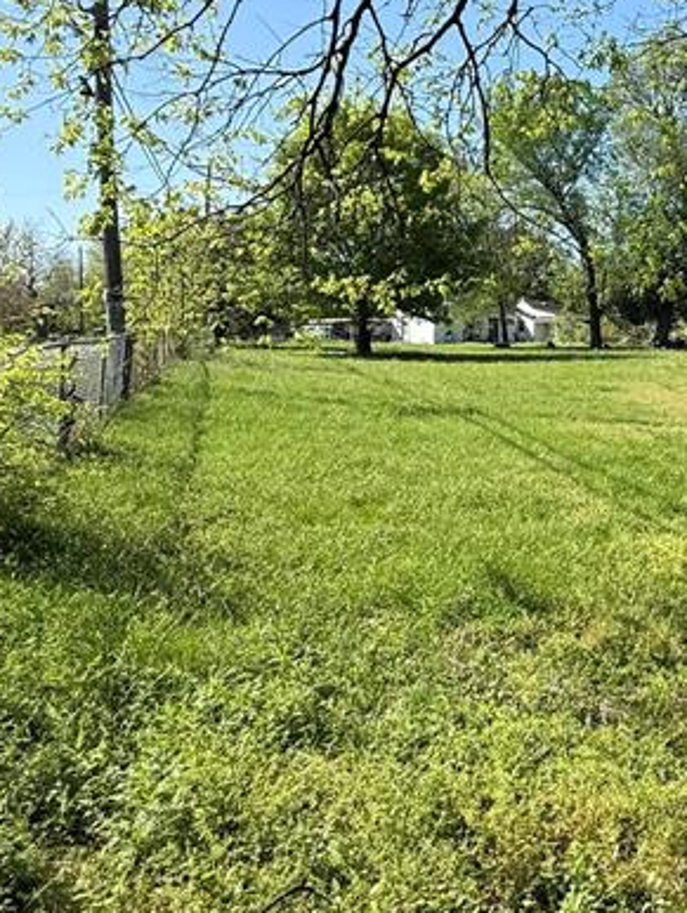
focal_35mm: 37
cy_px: 363
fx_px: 977
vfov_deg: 49.8
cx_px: 687
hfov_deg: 35.1
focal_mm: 2.22
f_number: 2.2
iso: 50
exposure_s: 1/1464
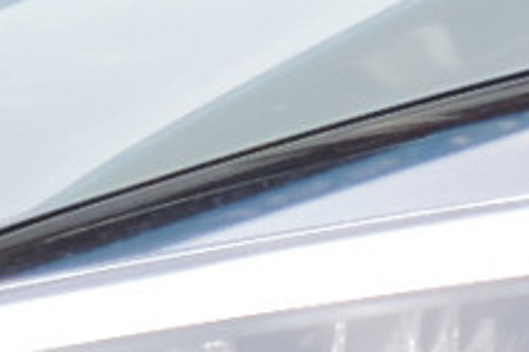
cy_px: 1296
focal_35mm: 1019
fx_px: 14972
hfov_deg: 2.0
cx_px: 613
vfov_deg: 1.3
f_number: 4.4
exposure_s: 1/125
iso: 125
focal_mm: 25.8
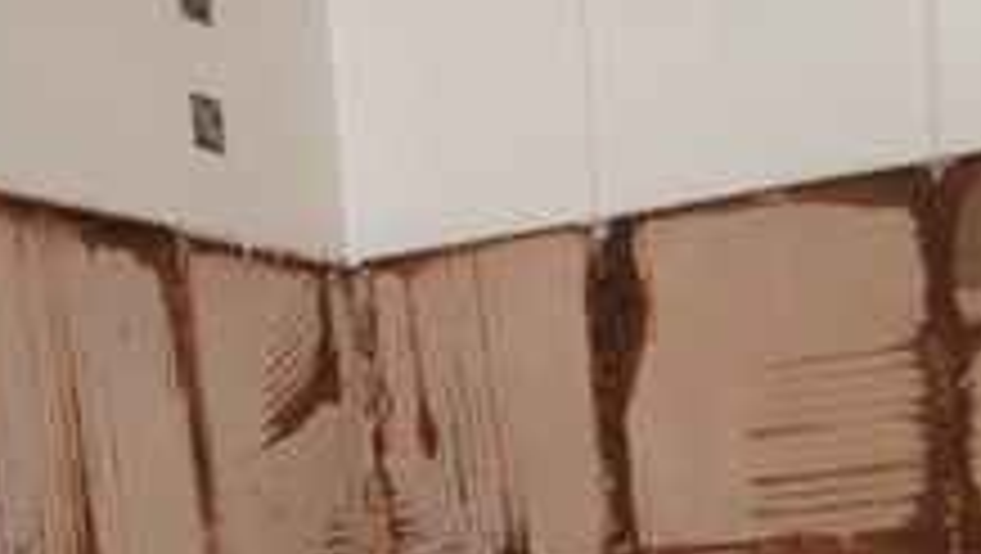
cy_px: 667
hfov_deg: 31.6
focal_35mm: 66
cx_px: 333
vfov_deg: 17.4
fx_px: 1718
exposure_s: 1/30
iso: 50
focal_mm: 4.12
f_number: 2.4
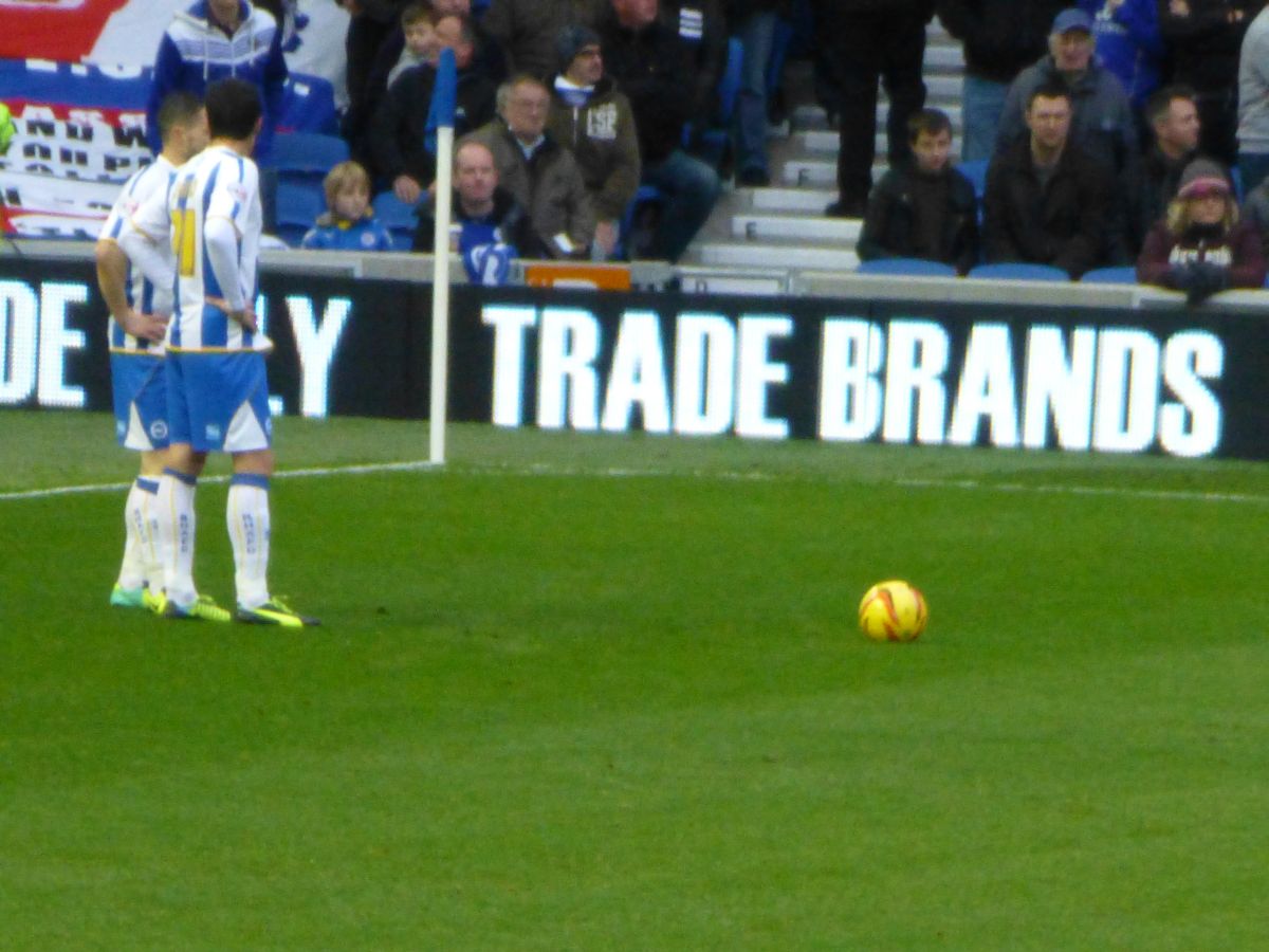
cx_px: 634
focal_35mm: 960
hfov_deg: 2.1
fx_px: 35193
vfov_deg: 1.5
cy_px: 476
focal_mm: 86
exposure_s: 1/80
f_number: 6.4
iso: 800
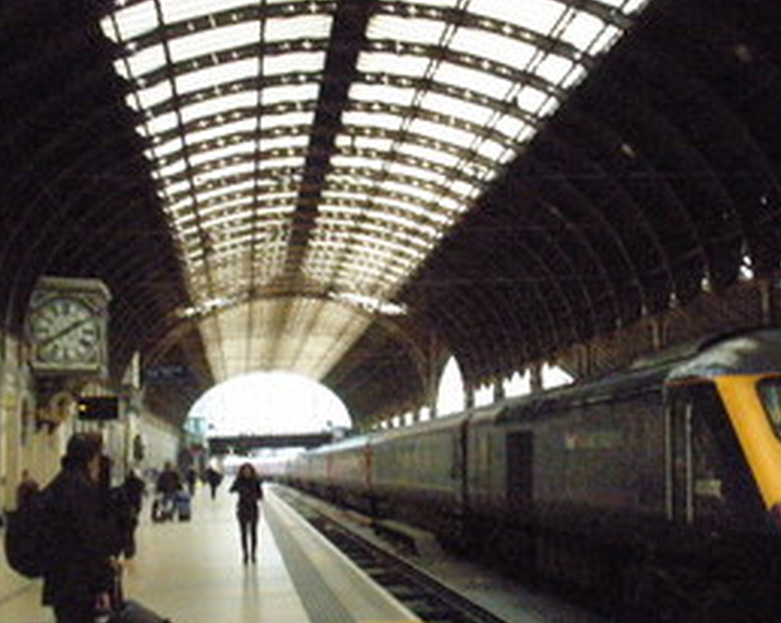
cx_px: 493
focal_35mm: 56
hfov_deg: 33.4
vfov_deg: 27.1
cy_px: 312
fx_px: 1293
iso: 800
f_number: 3.5
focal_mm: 6.6
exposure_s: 1/50
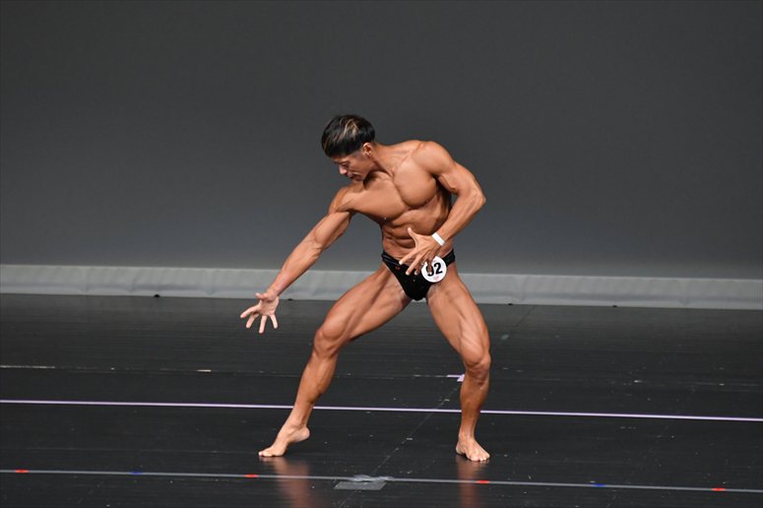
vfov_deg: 3.7
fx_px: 7944
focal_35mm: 375
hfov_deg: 5.5
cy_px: 254
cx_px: 382
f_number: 5.6
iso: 4000
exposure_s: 1/400
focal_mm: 250
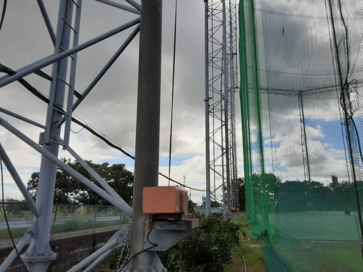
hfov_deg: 65.3
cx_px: 182
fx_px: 283
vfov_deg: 51.4
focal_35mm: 27
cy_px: 136
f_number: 1.9
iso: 40
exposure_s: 1/2519
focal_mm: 2.91
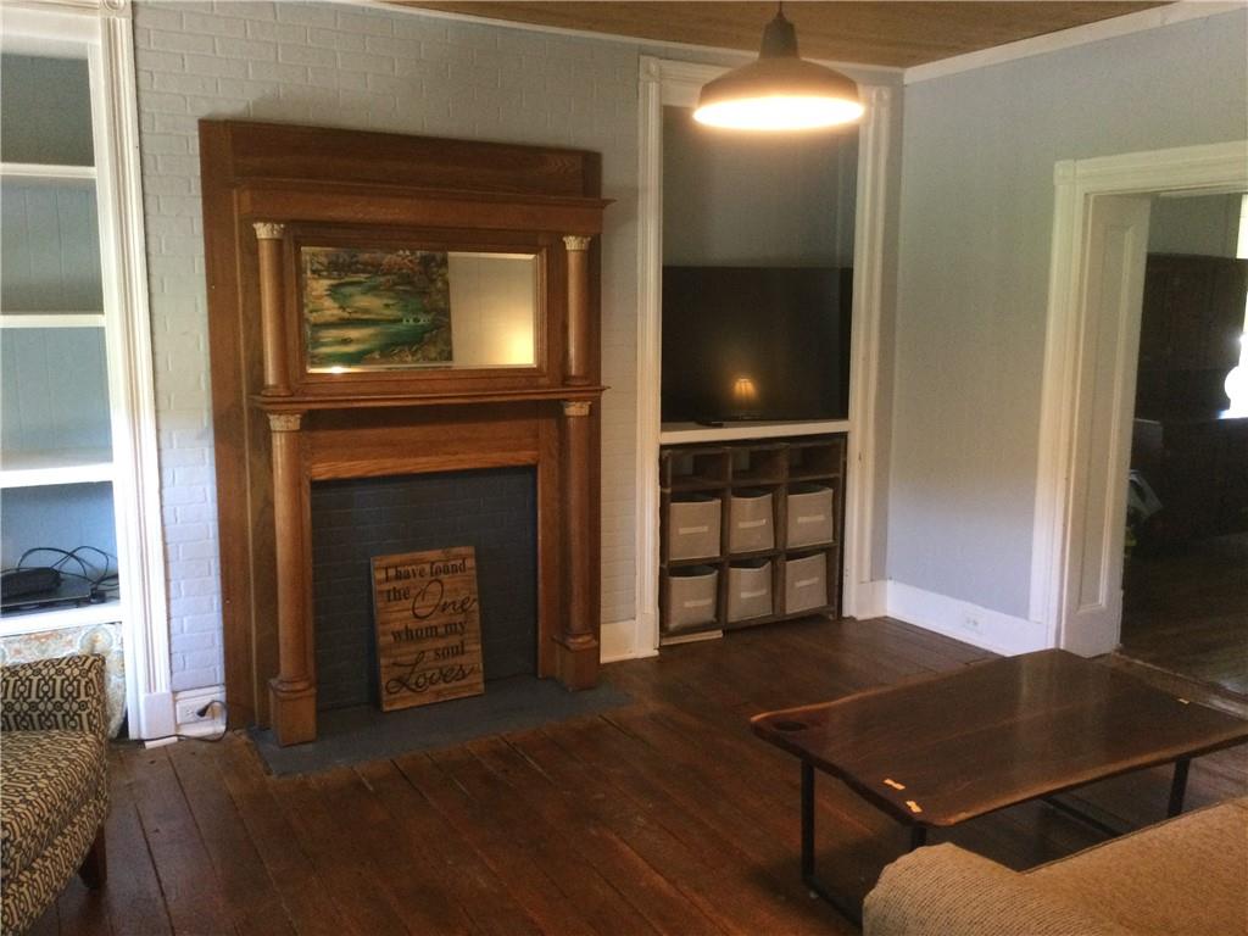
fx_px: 1118
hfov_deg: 58.4
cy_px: 468
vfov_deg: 45.4
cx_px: 624
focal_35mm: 31
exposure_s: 1/24
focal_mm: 3.3
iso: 200
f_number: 2.4
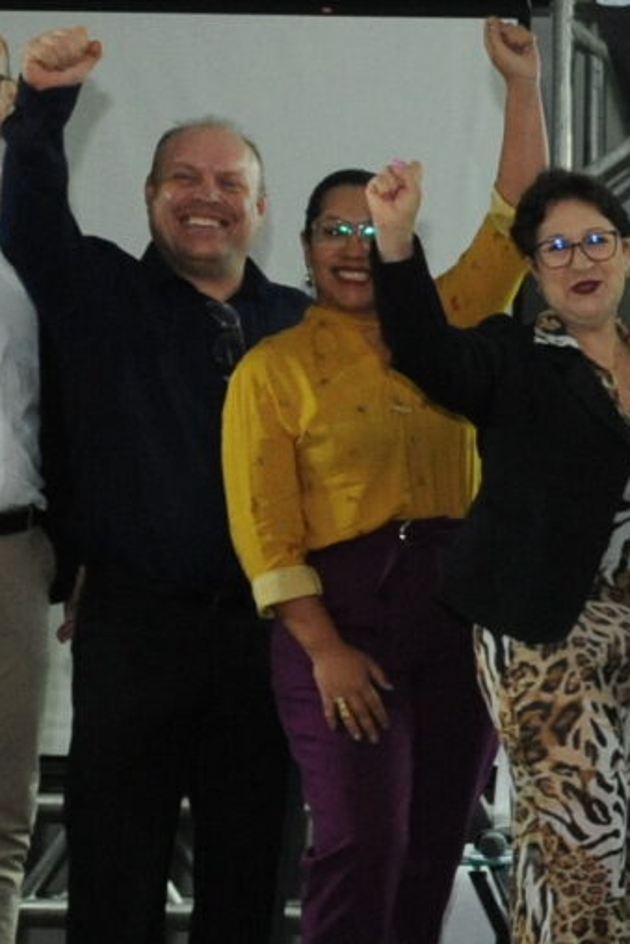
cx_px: 1767
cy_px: 703
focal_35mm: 141
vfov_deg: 14.5
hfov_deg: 8.4
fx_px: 3698
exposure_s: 1/125
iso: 2500
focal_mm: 28
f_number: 5
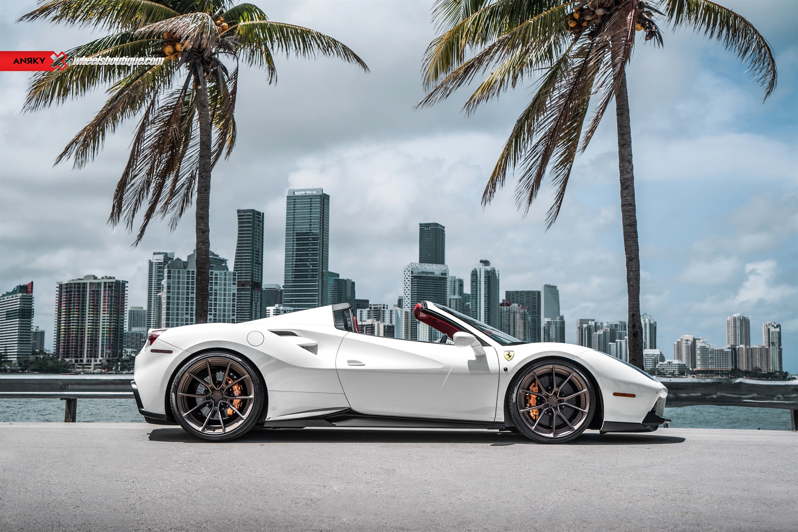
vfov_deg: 29.2
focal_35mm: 46
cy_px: 266
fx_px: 1020
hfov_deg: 42.7
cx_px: 399
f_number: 5
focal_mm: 46
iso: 100
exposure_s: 1/500
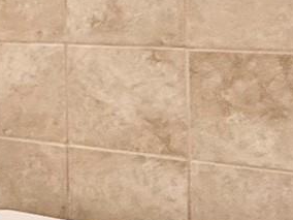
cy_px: -12
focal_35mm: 101
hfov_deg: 13.6
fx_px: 855
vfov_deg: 14.4
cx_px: -427
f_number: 2.2
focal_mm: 2.22
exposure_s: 1/120
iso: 320
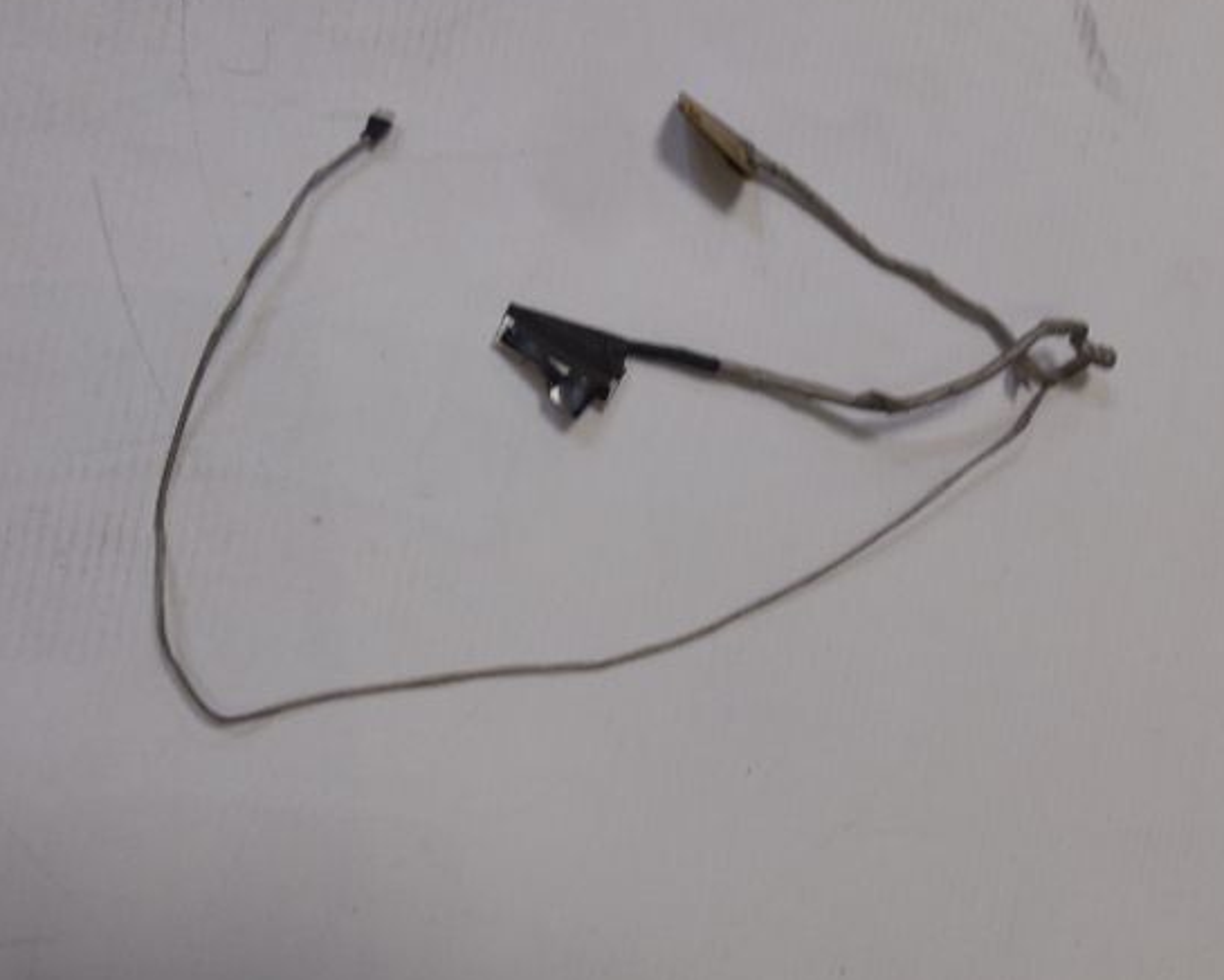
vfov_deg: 38.2
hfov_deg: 46.8
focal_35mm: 39
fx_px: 1413
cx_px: 604
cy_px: 472
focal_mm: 6
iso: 200
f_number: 3.9
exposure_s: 1/30
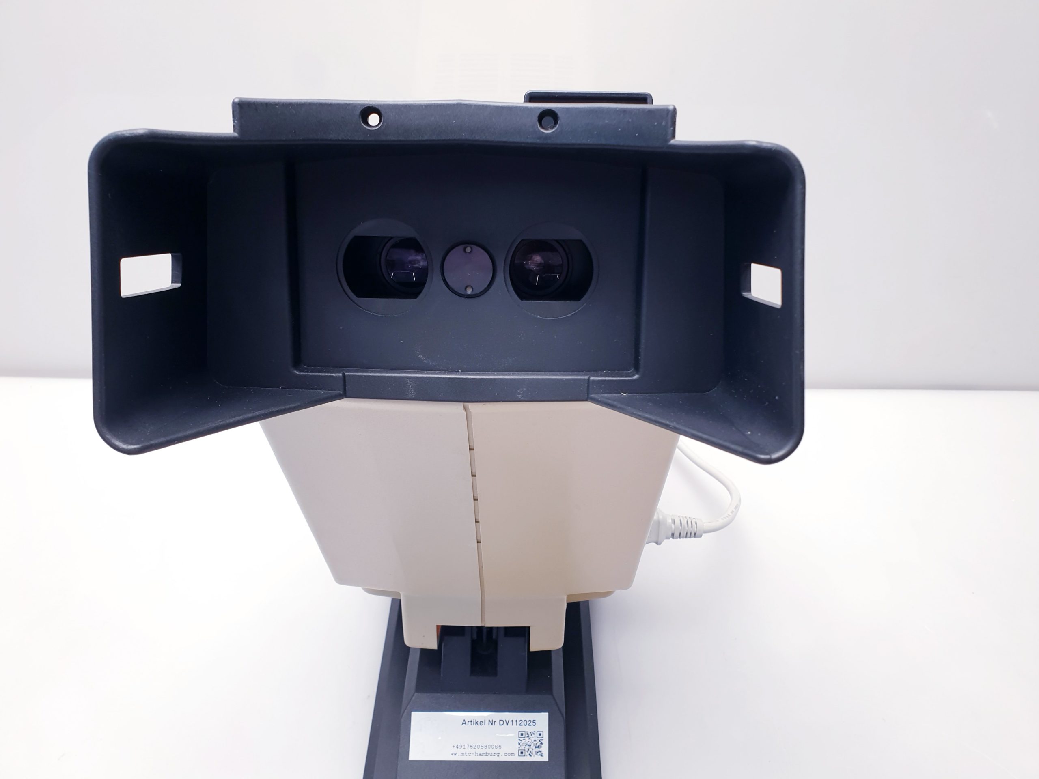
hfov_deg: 67.3
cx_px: 520
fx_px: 780
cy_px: 390
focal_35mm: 26
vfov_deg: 53.1
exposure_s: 1/50
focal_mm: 4.3
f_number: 2.4
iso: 50
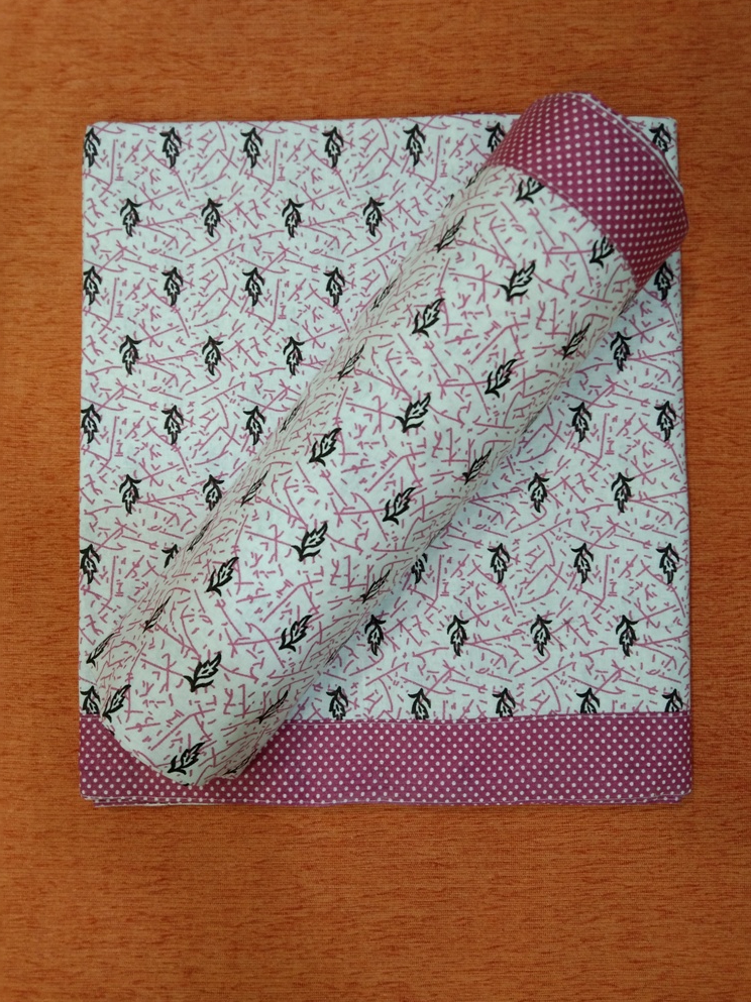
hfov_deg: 44.1
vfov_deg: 56.8
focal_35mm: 32
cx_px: 383
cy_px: 487
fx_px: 926
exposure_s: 1/50
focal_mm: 3.69
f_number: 2.2
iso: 234
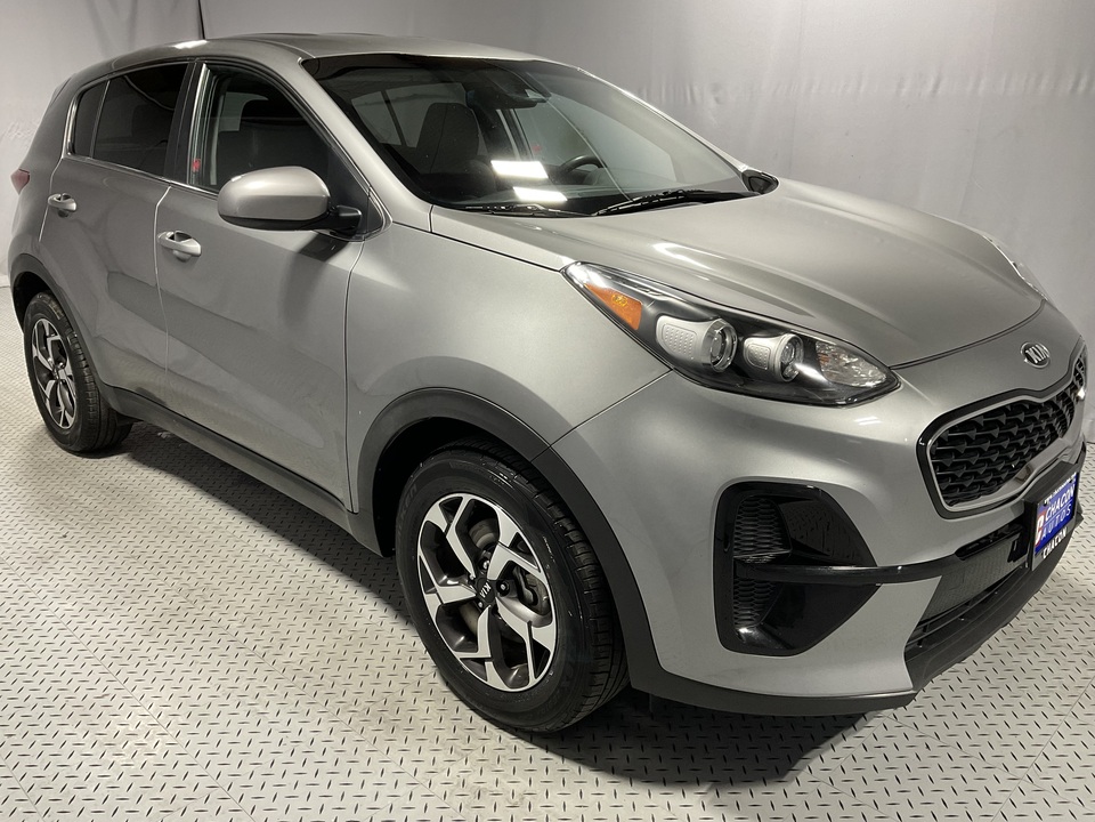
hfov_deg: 61.7
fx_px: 917
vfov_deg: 48.2
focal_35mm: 29
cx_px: 548
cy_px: 411
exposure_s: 1/100
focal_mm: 3
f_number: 1.8
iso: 64
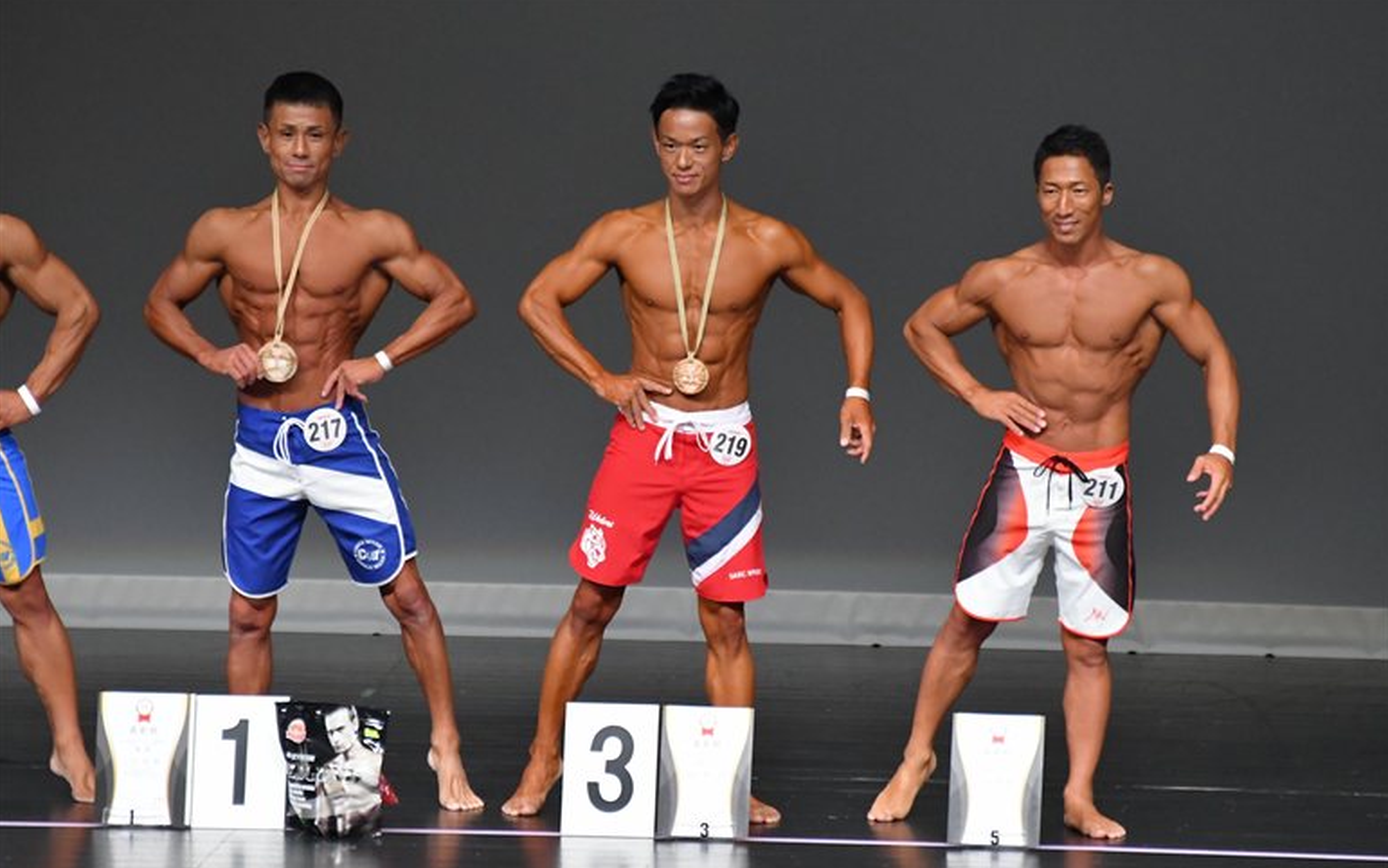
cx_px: 696
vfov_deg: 3.4
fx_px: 14527
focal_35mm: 384
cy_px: 456
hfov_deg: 5.5
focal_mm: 250
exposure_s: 1/400
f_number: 5.6
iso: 5000
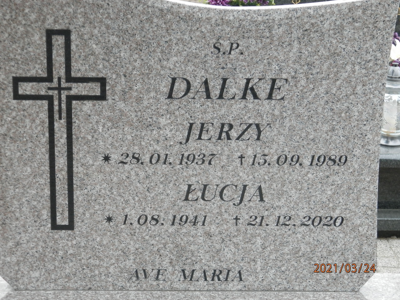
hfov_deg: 23.8
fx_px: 948
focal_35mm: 82
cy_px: 150
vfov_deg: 18.0
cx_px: 200
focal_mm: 14.6
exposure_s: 1/20
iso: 200
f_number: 4.2
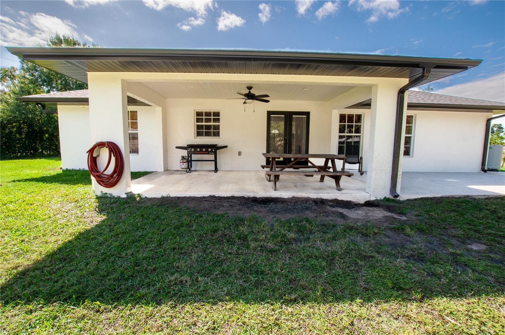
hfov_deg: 100.5
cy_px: 168
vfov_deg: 77.2
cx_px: 252
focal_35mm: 15
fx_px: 210
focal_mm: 10
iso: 400
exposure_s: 1/640
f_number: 9
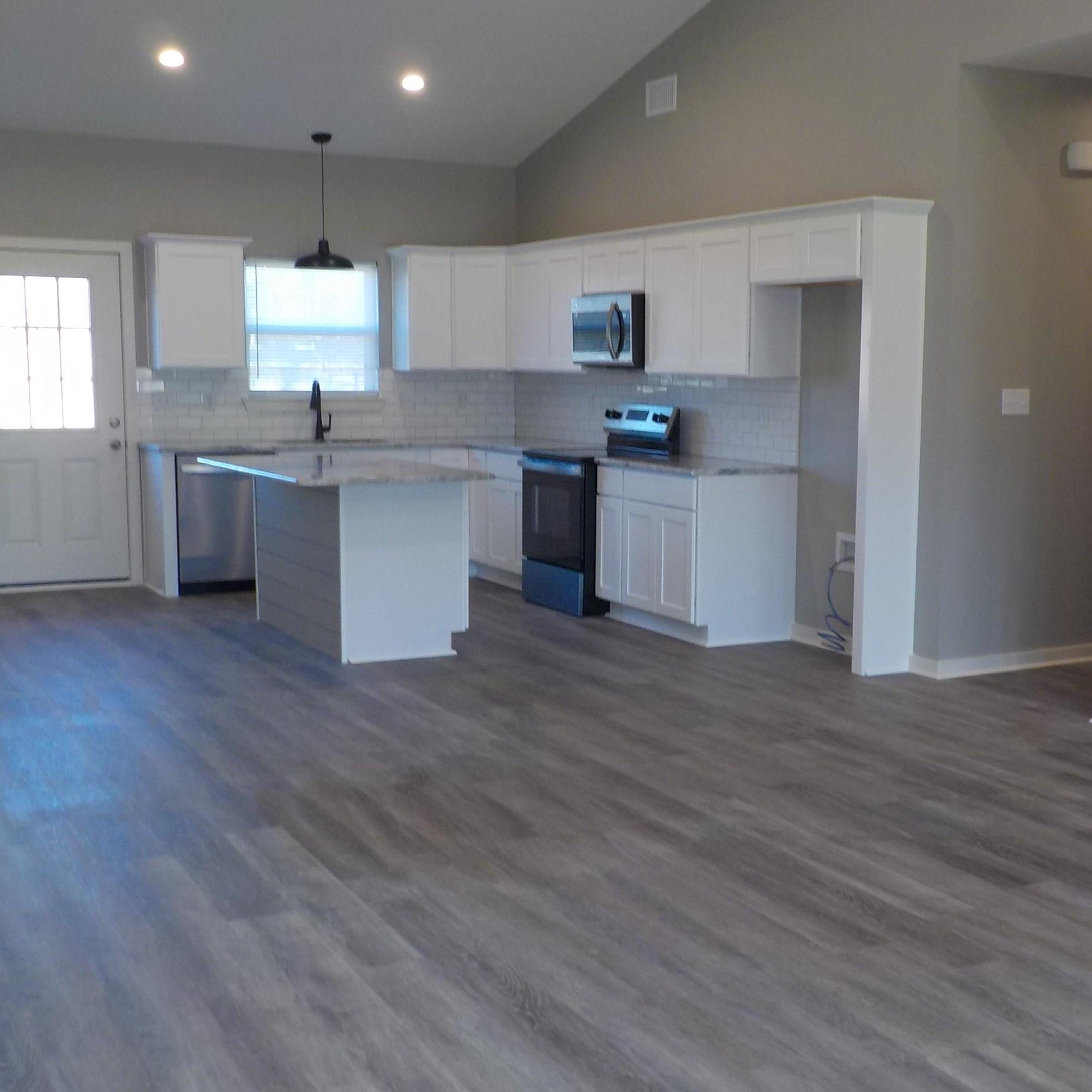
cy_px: 552
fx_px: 1499
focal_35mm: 42
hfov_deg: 39.9
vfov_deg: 40.0
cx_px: 638
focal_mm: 4.1
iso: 125
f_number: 3.3
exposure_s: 1/40
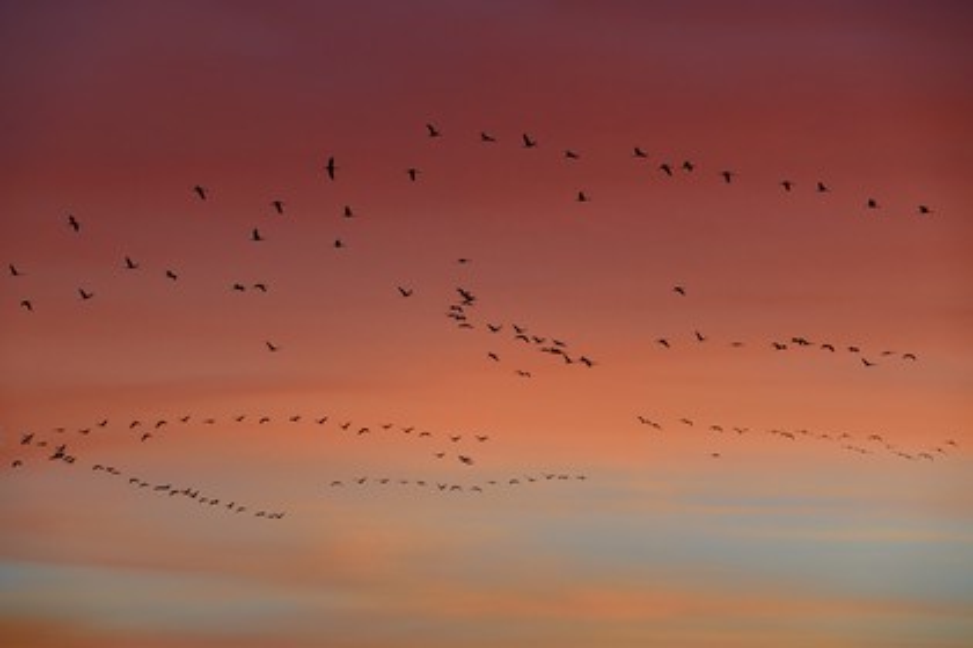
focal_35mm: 200
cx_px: 486
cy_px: 324
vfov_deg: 6.9
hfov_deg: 10.3
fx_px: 5405
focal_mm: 200
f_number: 10
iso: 1600
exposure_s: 1/320
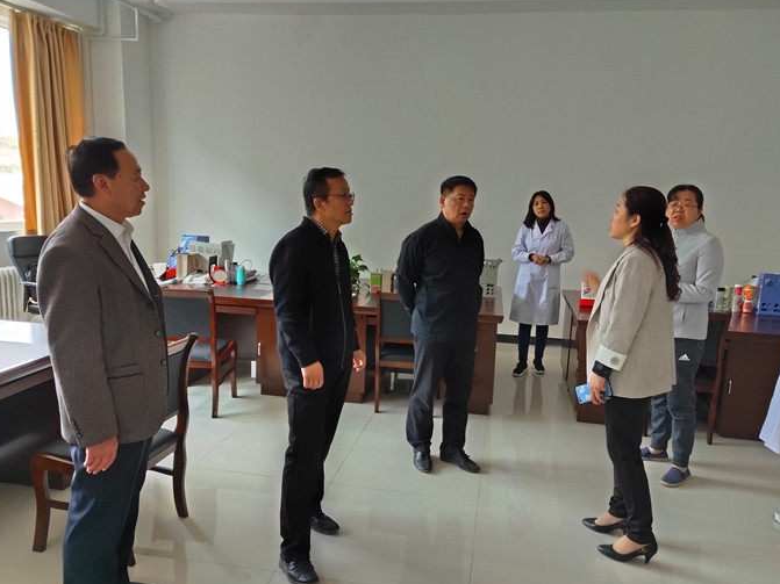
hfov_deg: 71.6
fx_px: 541
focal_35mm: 24
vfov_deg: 56.8
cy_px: 292
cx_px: 398
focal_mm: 3.97
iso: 365
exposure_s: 1/50
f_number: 1.7
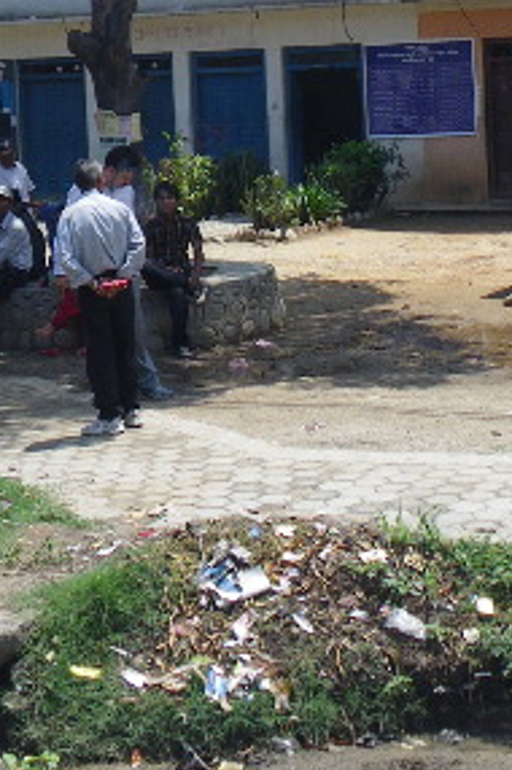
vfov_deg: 22.9
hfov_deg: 15.7
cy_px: 86
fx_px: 1860
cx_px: 247
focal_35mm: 87
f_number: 3.5
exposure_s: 1/400
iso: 50
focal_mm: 5
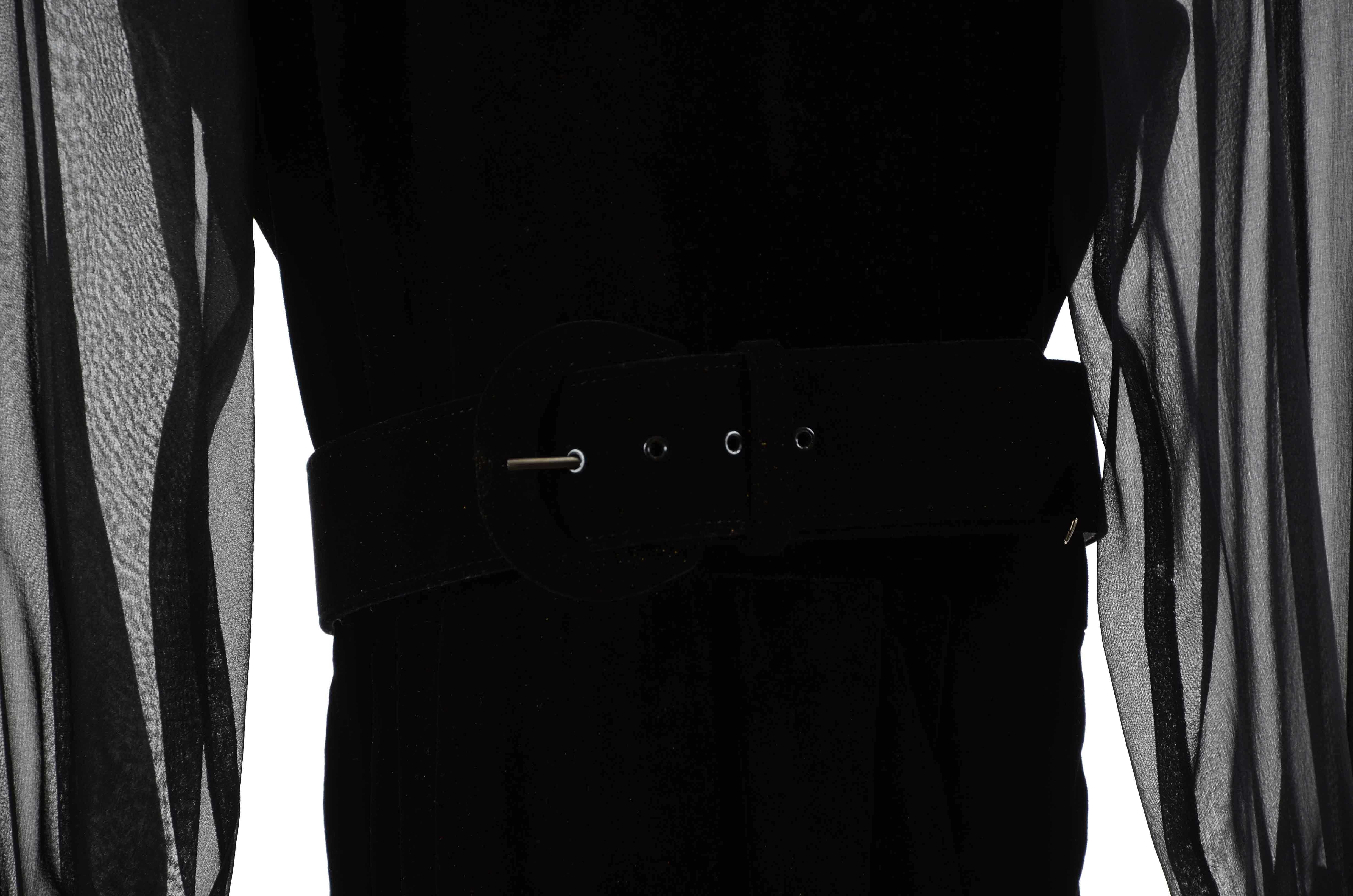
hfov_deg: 13.1
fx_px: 5907
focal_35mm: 158
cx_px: 676
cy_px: 448
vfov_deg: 8.7
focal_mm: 105
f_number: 7.1
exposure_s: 1/160
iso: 200
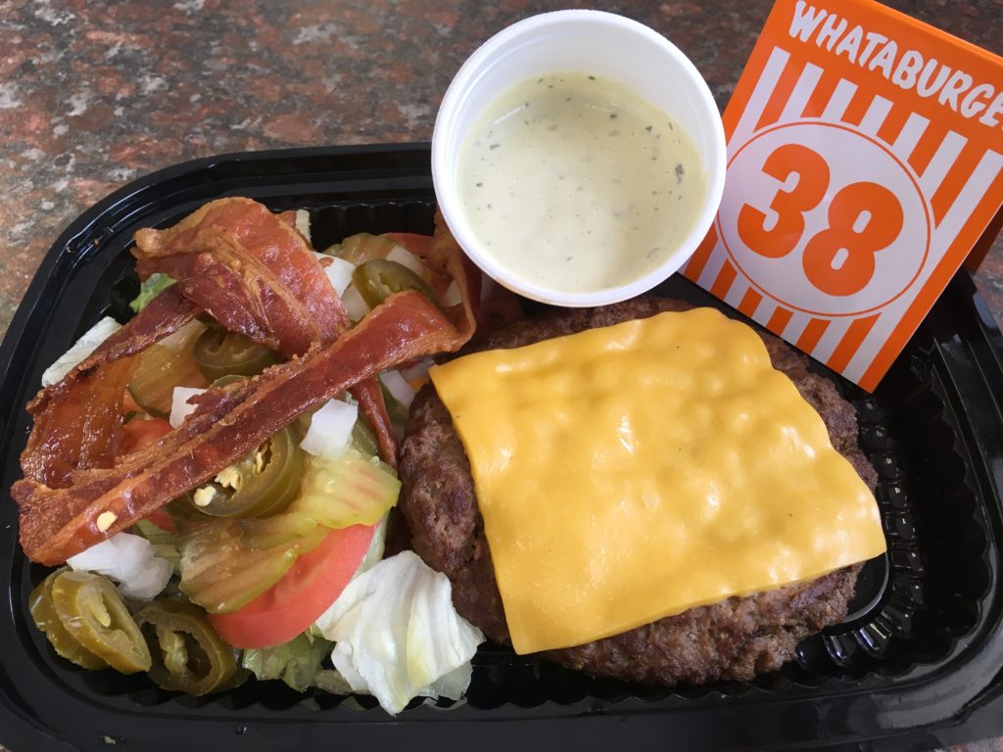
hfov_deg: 61.7
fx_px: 840
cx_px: 502
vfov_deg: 48.2
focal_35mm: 29
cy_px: 376
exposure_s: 1/30
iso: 25
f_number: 2.2
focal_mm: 4.15
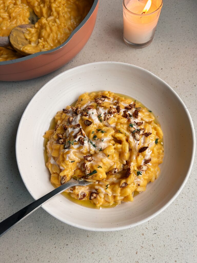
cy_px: 132
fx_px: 197
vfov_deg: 67.3
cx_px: 98
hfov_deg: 53.1
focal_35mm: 26
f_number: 1.5
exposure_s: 1/121
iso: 80
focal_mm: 5.7
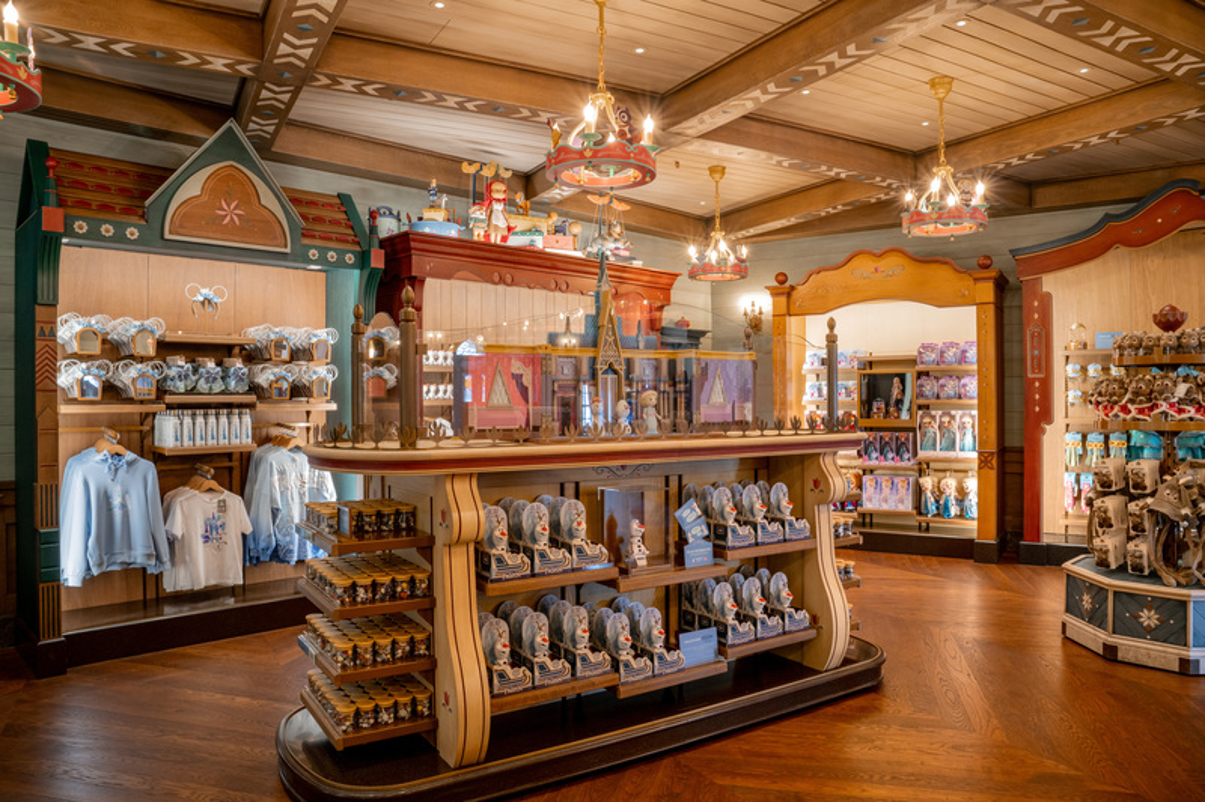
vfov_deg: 53.1
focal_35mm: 24
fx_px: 803
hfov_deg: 73.8
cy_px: 401
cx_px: 602
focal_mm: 24
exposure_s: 1.6
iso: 250
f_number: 11
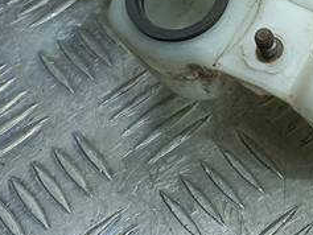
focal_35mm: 108
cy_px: -104
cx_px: 424
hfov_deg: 17.0
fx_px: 977
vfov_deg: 13.1
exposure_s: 1/100
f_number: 1.8
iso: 40
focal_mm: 4.6
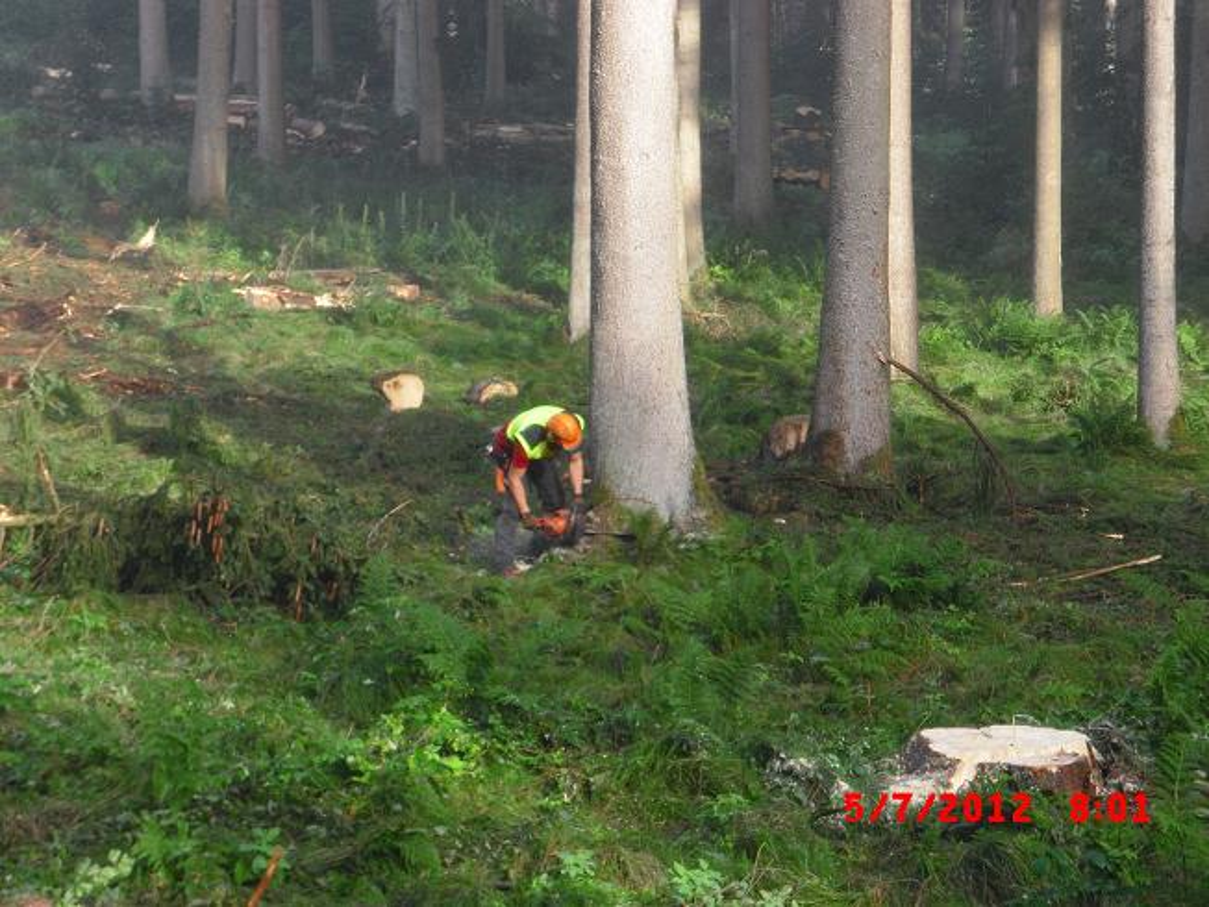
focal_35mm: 112
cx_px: 604
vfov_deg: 13.2
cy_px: 454
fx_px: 3912
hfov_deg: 17.6
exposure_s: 1/80
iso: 100
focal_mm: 18.6
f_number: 5.9
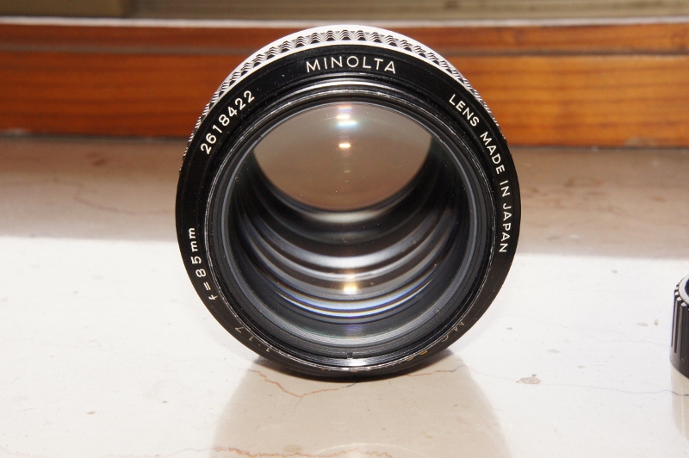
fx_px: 1348
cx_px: 344
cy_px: 229
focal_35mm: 70
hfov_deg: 28.7
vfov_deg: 19.3
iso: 1600
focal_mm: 47
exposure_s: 1/80
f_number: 14
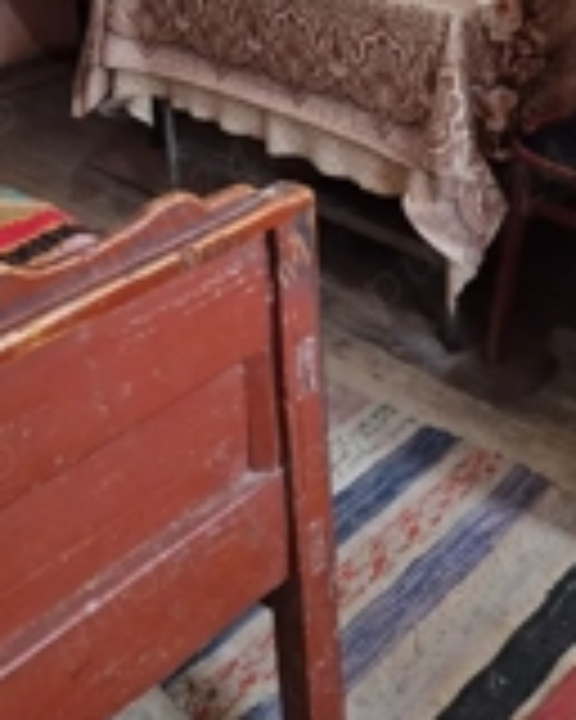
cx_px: 346
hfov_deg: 27.1
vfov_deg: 30.2
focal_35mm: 56
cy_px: -68
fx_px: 1193
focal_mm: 5.4
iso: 200
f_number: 1.8
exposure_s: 1/100
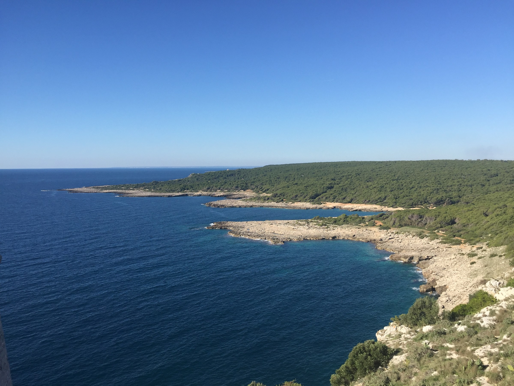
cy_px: 193
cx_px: 257
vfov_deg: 48.2
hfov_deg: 61.7
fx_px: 431
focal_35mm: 29
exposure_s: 1/1582
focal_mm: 4.15
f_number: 2.2
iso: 32
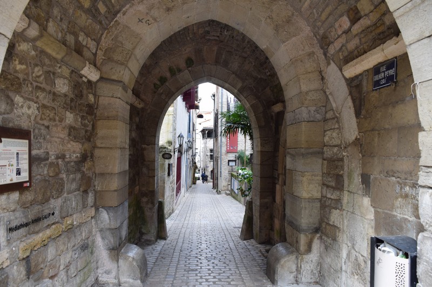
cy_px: 144
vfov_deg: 47.9
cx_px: 216
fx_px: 324
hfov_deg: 67.4
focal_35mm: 27
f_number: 5.6
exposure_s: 1/125
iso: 400
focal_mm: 18
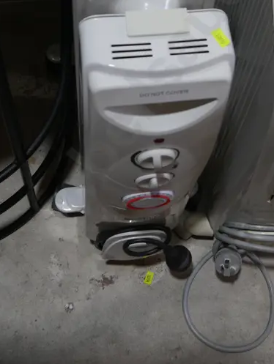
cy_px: 12
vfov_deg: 26.5
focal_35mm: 70
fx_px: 737
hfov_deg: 20.9
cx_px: 211
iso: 200
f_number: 4.5
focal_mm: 17
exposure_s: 1/125
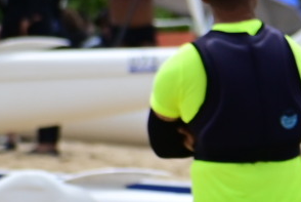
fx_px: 11807
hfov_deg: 1.5
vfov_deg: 1.0
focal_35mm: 1410
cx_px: 746
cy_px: 325
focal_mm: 180
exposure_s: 1/1250
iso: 320
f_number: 9
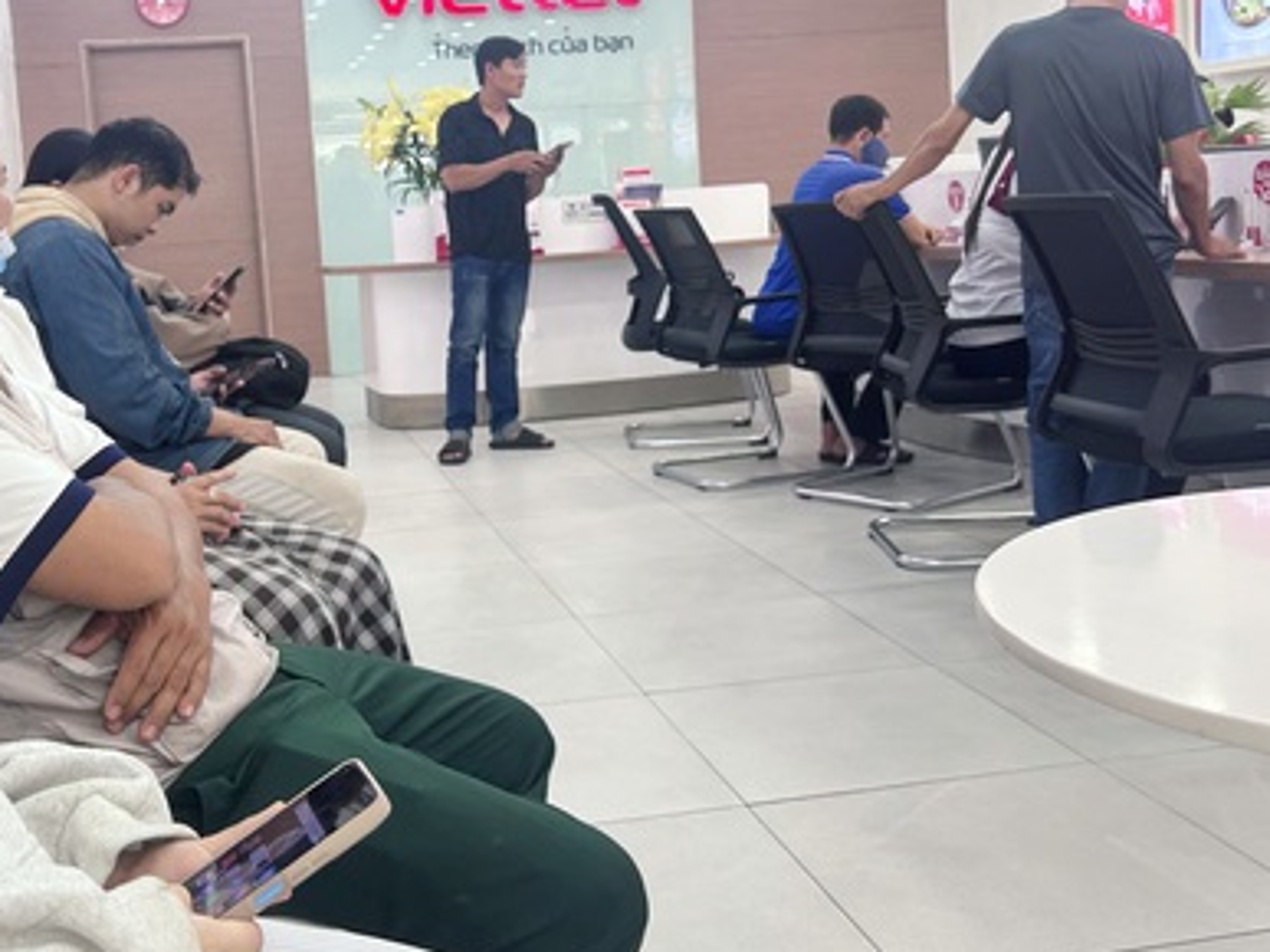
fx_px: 1577
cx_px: 466
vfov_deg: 33.3
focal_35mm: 43
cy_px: 332
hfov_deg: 43.5
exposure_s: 1/50
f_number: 1.5
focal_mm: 5.7
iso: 64
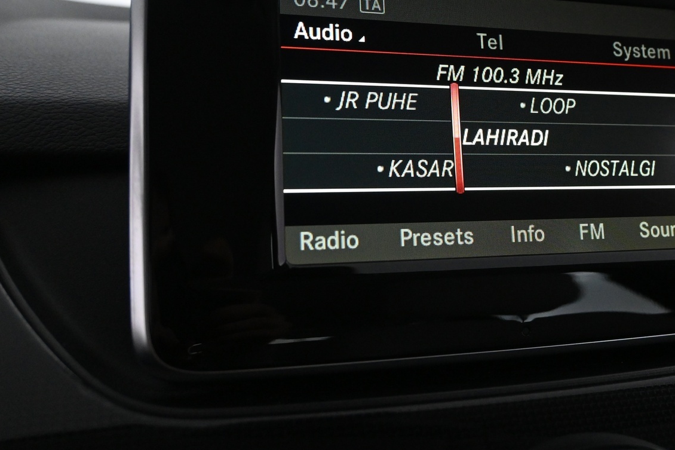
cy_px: 140
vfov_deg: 30.2
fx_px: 826
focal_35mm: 44
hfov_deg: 43.6
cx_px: 464
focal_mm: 20.5
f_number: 5
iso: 3200
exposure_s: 1/100
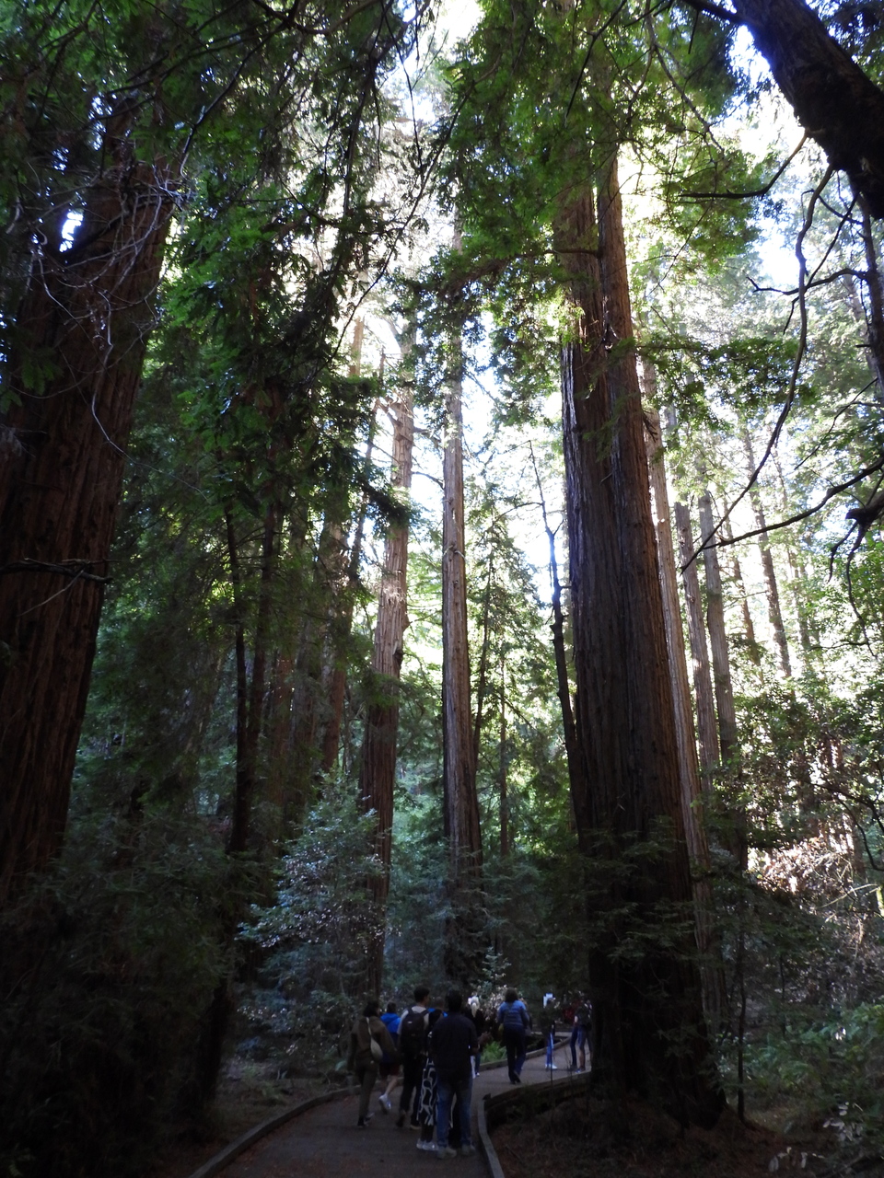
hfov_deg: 56.8
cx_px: 442
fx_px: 817
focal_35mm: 24
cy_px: 589
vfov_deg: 71.6
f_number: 2.8
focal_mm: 4.3
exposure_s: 1/25
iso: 400
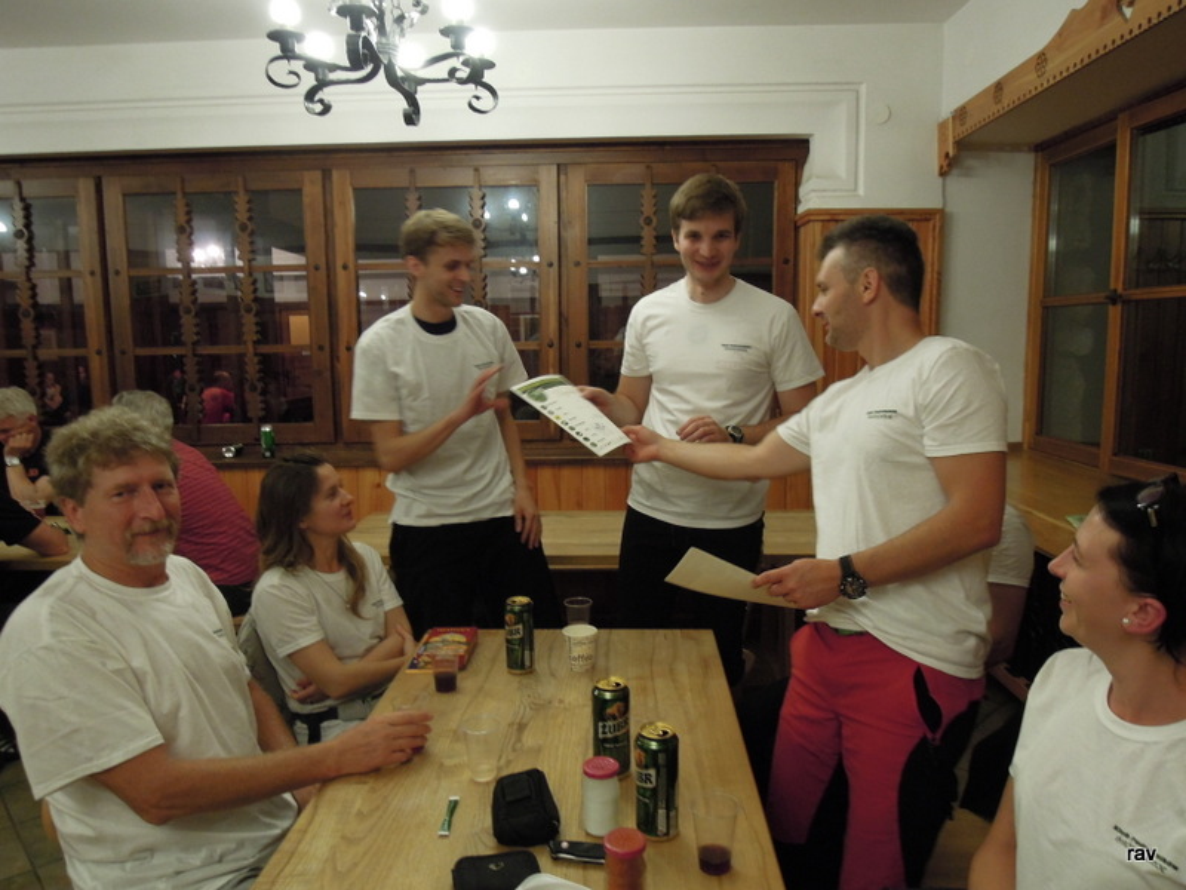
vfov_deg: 56.8
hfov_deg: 71.6
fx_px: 822
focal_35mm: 24
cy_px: 445
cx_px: 593
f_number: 2.8
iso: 400
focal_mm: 4.3
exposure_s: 1/15
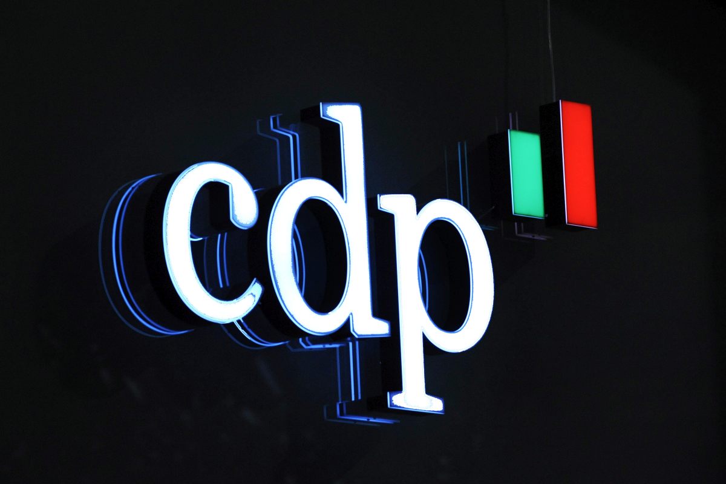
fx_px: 4033
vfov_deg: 6.9
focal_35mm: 200
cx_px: 363
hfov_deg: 10.3
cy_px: 242
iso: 2500
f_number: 7.1
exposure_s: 1/100
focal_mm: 200
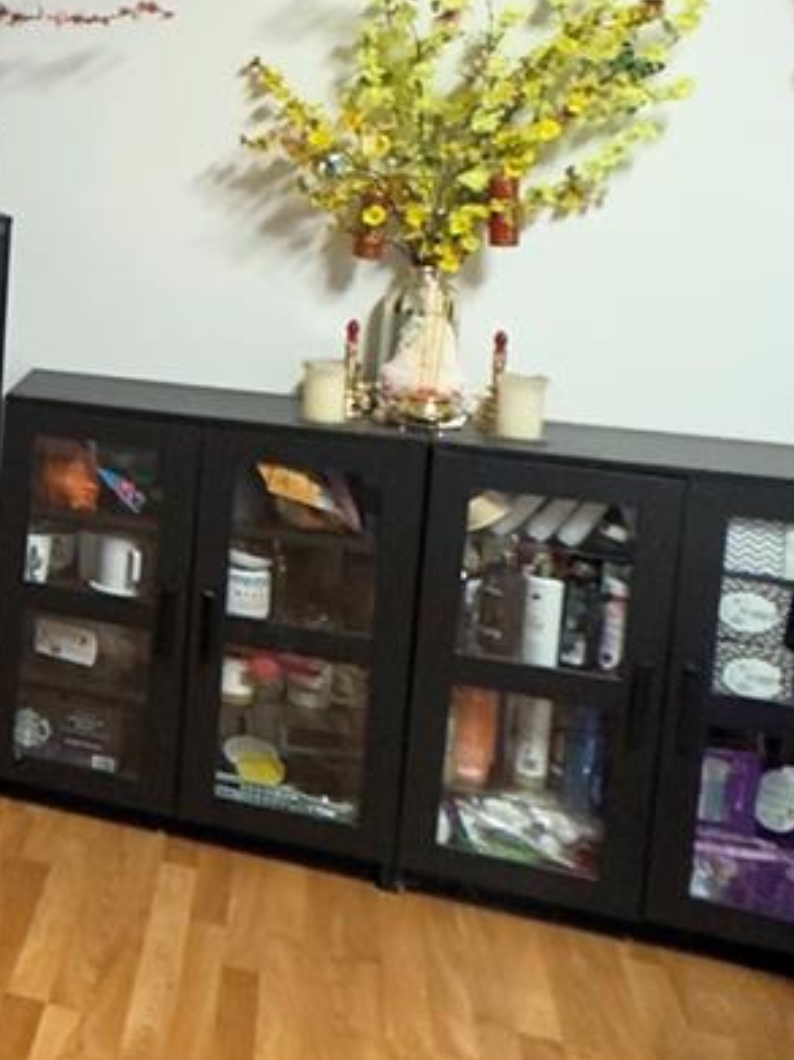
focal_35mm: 55
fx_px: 1683
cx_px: -753
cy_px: 230
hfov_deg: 18.5
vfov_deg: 34.0
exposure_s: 1/60
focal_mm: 2.22
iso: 640
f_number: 2.2
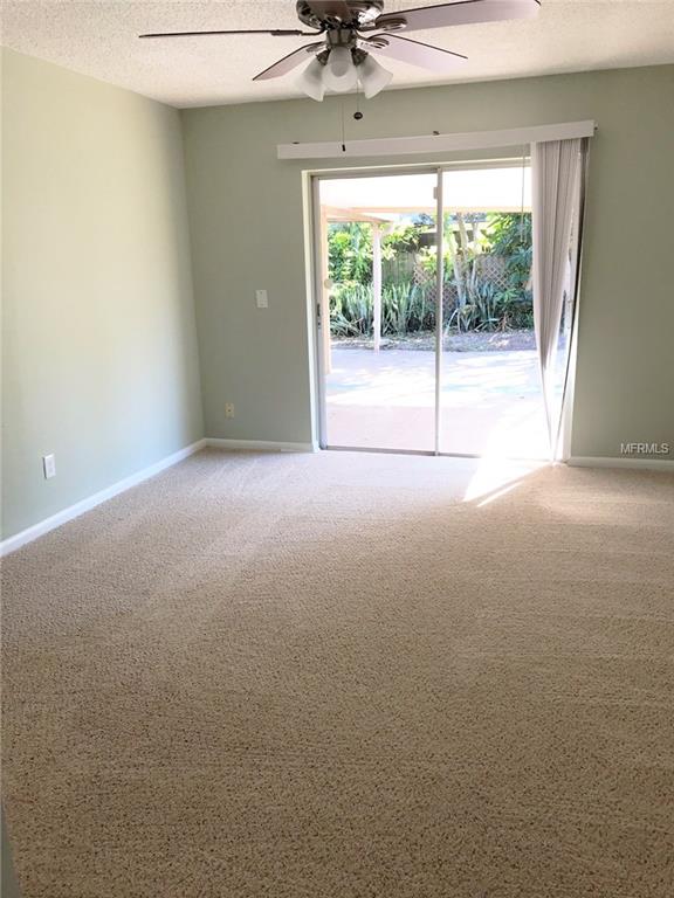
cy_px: 449
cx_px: 337
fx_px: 727
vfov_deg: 63.4
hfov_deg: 49.7
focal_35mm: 28
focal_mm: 3.99
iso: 25
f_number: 1.8
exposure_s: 1/60
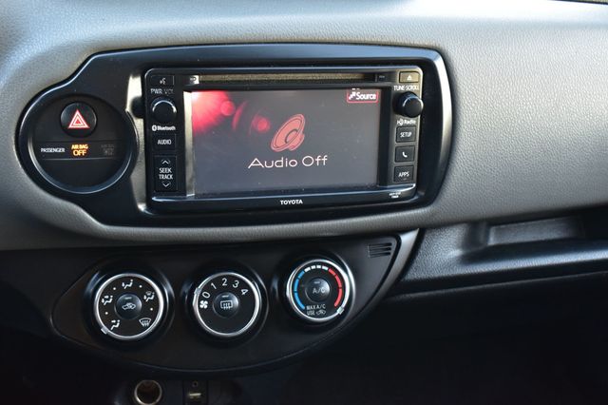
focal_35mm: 44
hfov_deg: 45.0
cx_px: 304
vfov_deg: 30.8
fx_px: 734
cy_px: 202
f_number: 6.3
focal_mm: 29
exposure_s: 1/15
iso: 1000
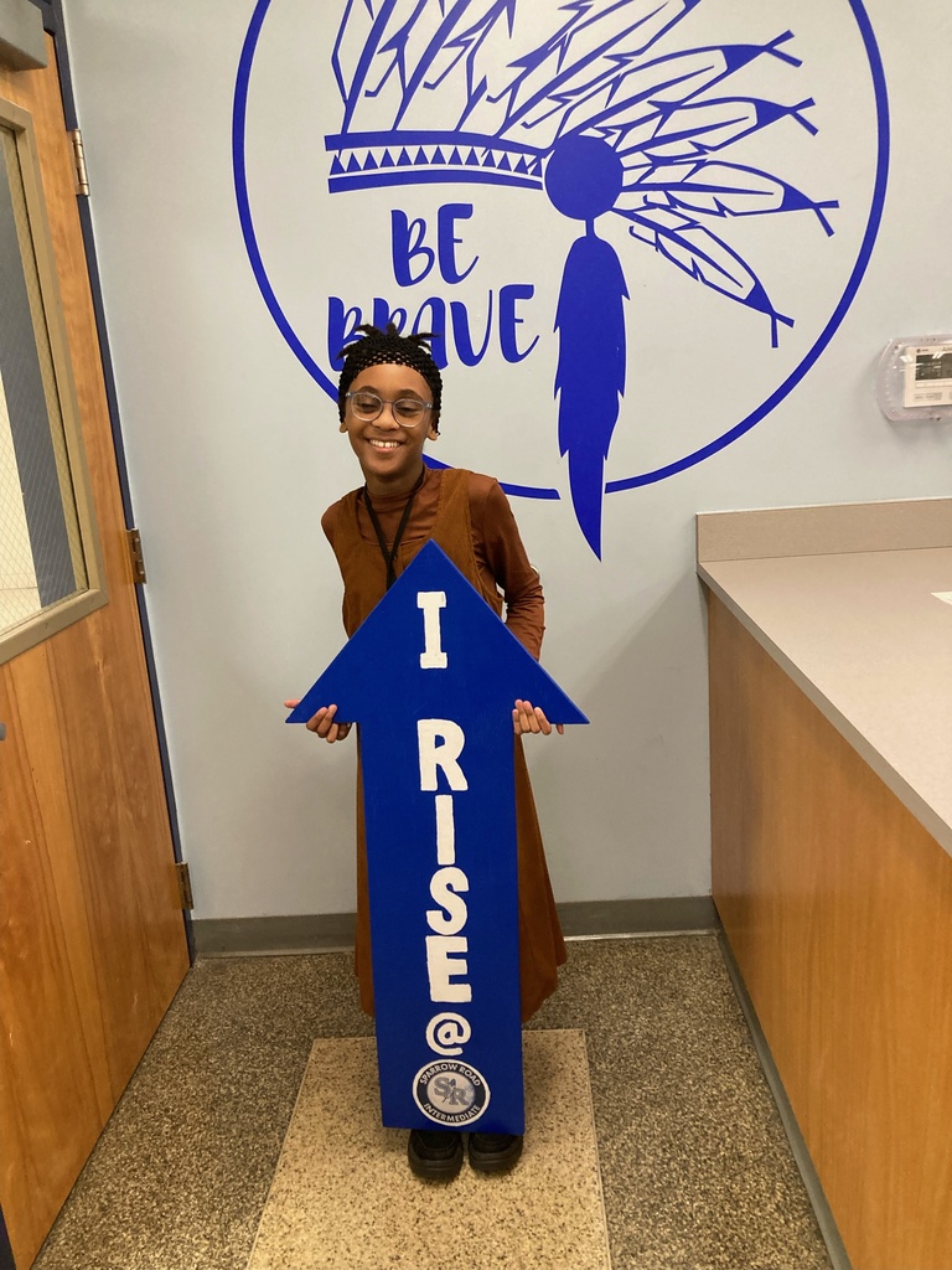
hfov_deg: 49.7
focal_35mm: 28
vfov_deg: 63.4
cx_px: 476
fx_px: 1027
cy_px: 635
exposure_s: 1/60
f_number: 1.8
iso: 250
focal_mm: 3.99
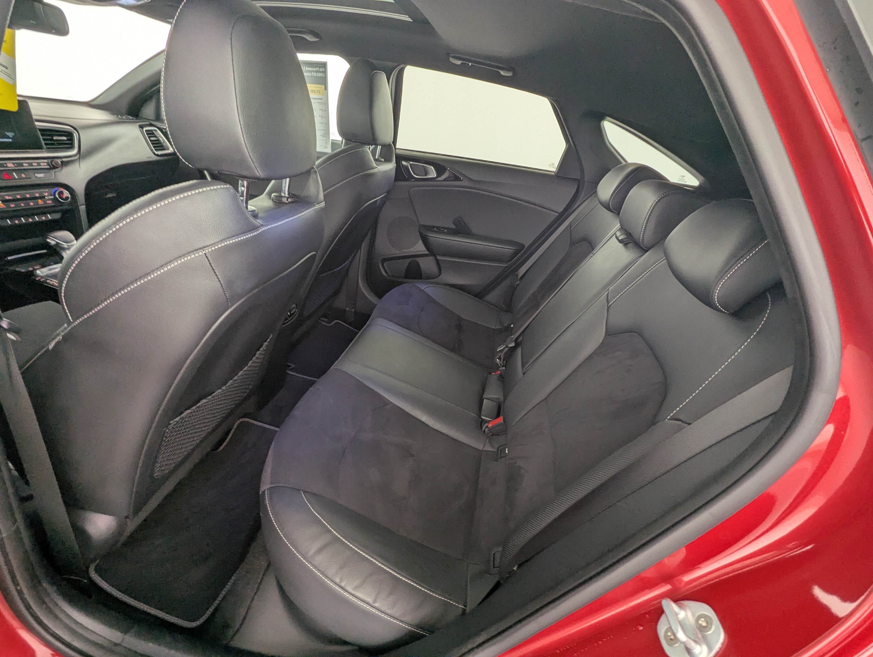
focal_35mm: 16
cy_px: 328
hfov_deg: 94.4
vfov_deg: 78.2
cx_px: 436
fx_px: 404
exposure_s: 1/50.7
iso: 69
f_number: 2.2
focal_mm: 2.35
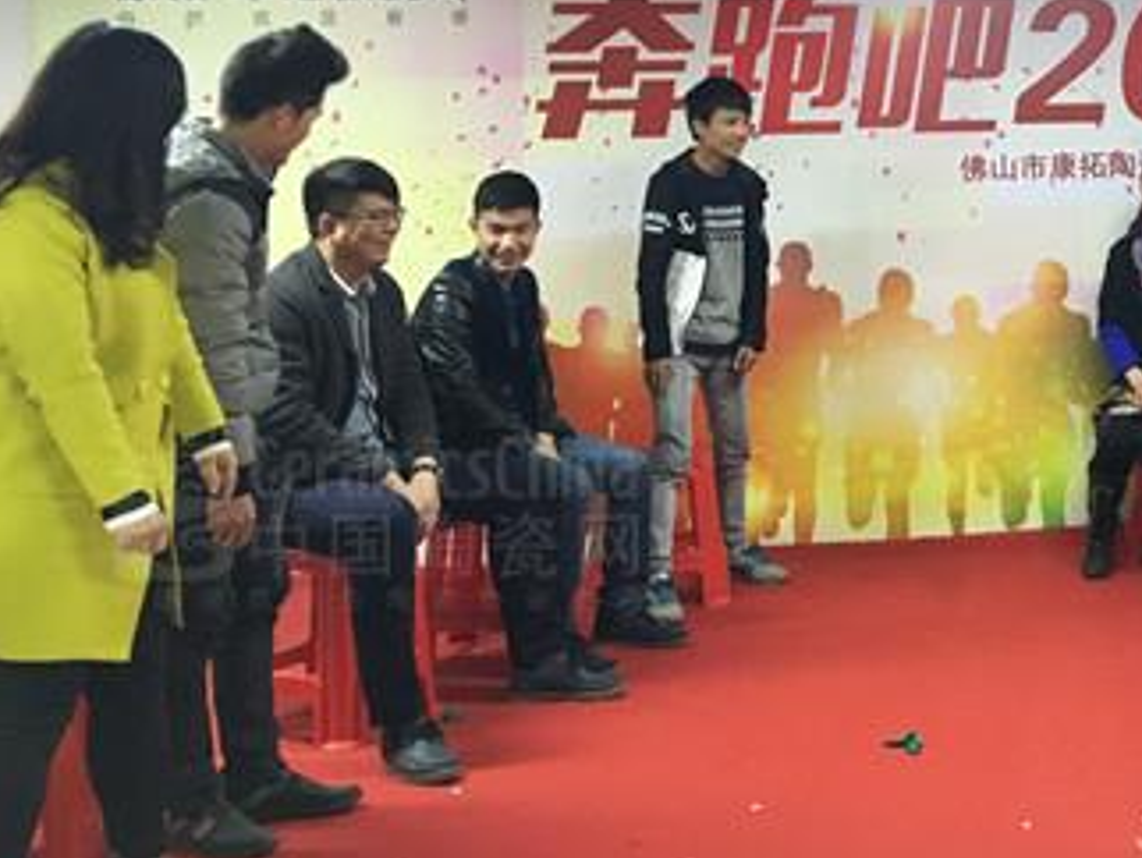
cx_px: 997
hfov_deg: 33.9
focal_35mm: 54
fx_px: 1783
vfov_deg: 26.2
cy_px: 96
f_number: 2.2
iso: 200
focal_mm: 4.15
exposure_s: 1/25
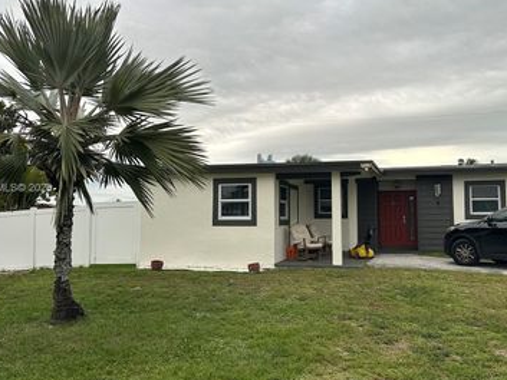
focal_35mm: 34
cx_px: 271
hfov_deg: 53.9
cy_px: 189
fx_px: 498
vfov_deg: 41.8
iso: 80
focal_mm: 6.86
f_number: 1.78
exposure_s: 1/464
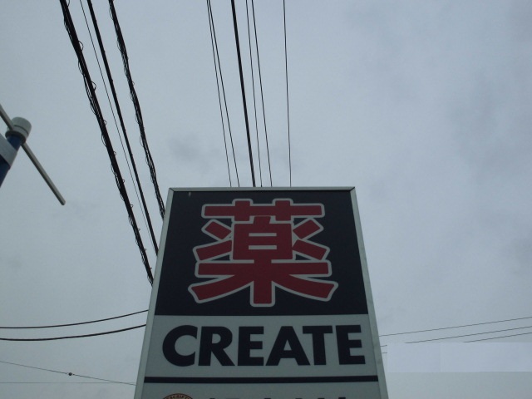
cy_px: 200
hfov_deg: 54.0
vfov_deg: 41.8
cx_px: 266
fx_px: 523
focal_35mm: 34
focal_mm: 6.1
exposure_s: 1/125
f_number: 12.5
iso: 100
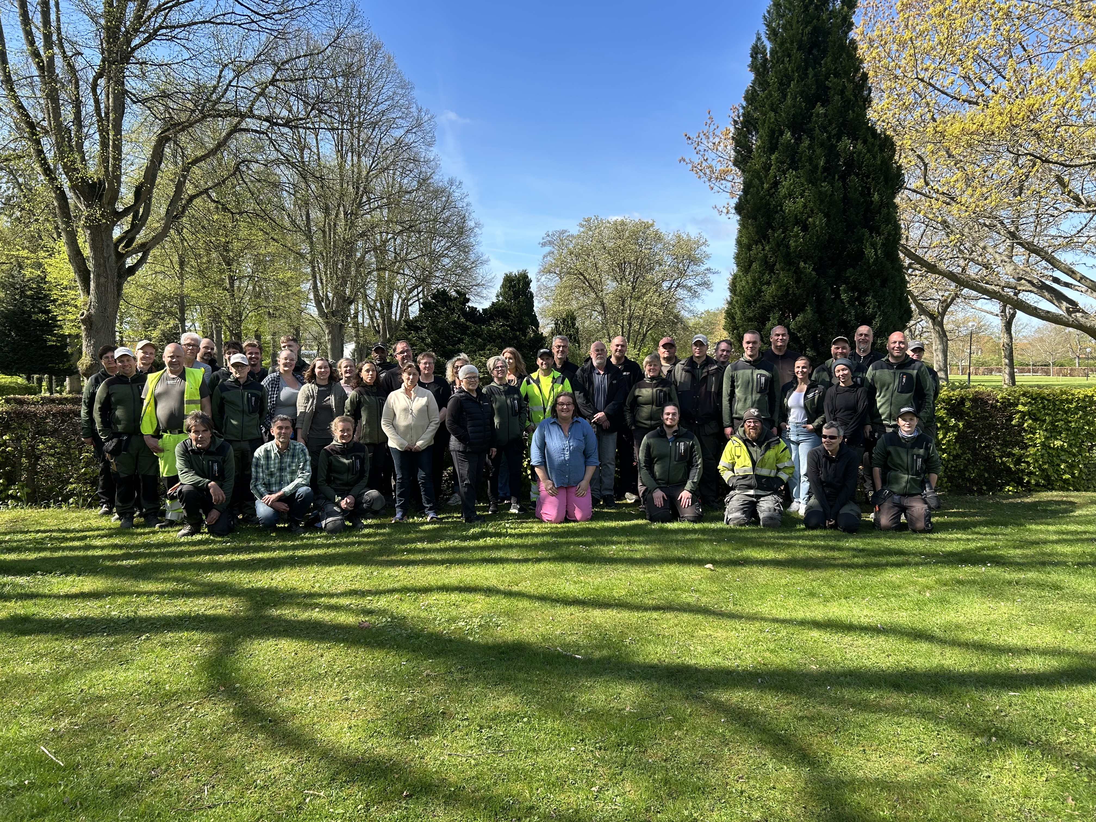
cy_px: 411
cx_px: 548
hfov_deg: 67.3
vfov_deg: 53.1
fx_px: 823
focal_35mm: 26
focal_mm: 5.7
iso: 50
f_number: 1.5
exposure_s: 1/1311
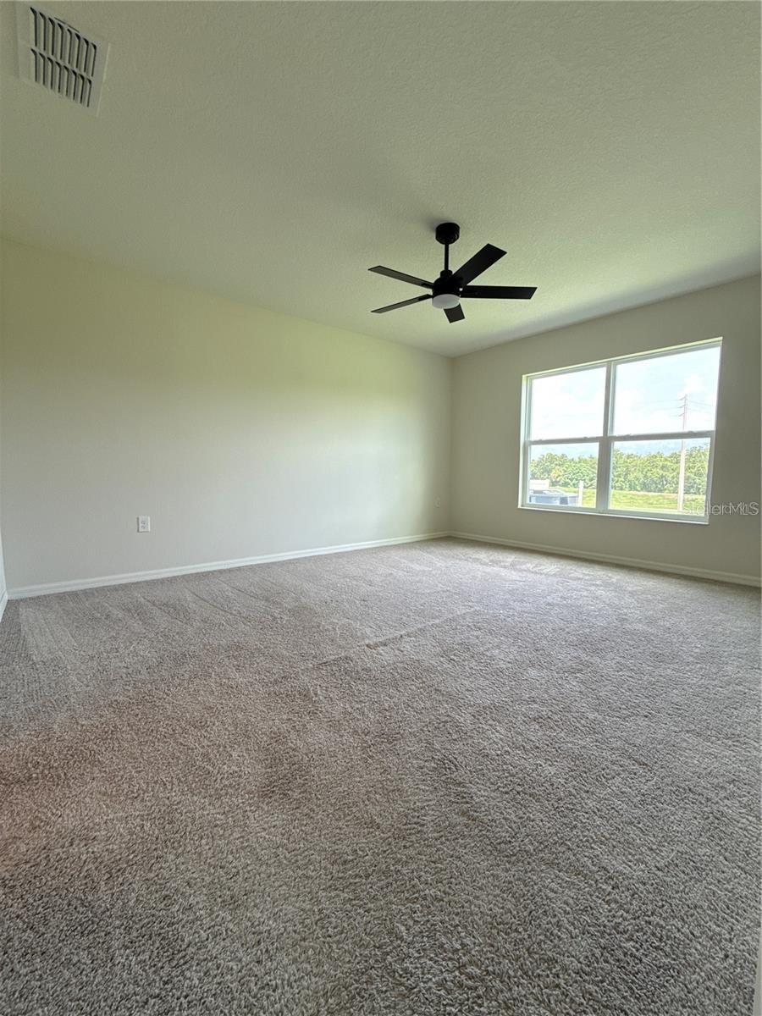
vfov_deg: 102.1
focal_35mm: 14
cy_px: 508
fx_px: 411
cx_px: 381
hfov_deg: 85.7
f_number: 2.2
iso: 125
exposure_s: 1/120
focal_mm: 2.22
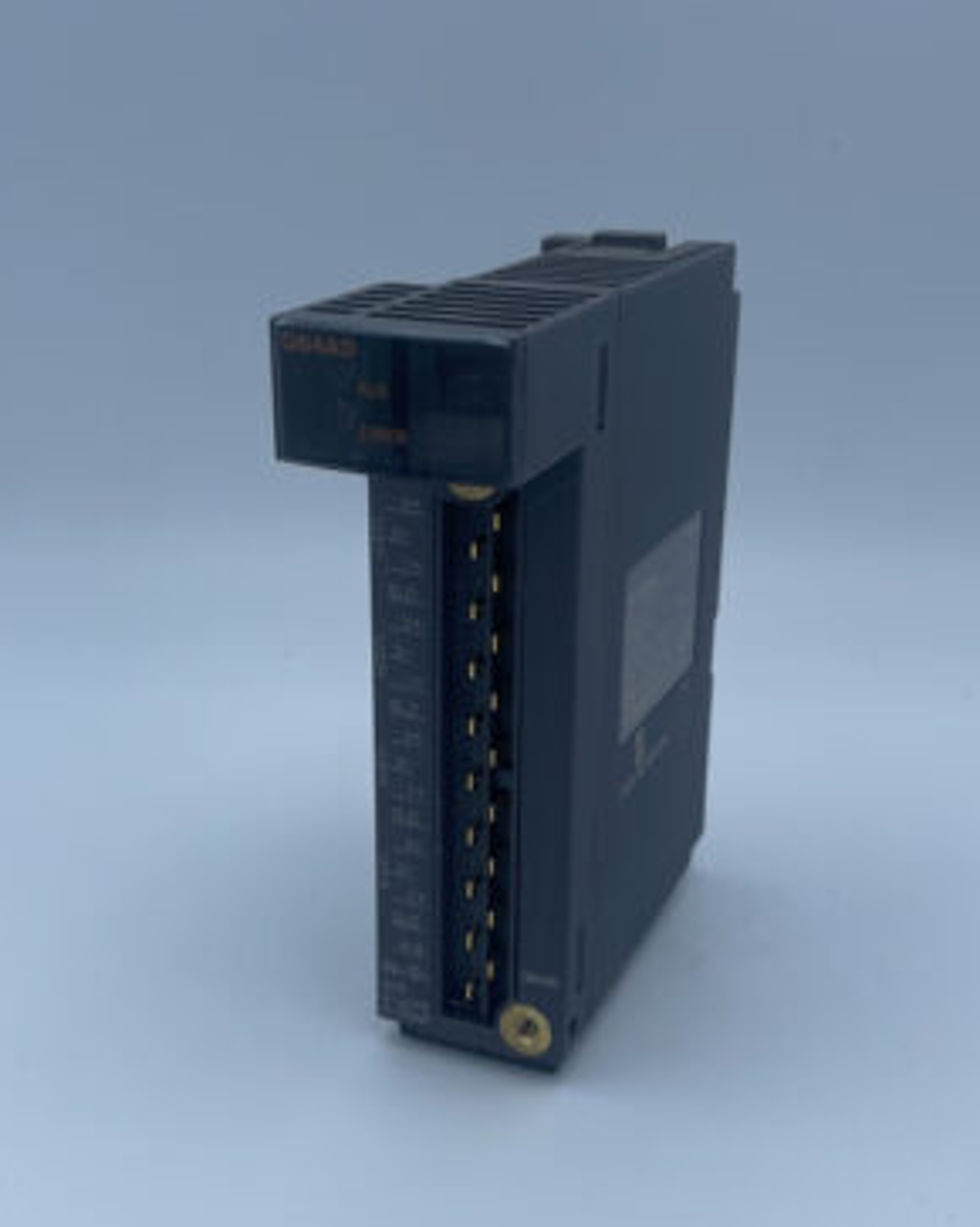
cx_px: 493
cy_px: 619
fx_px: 1016
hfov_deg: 51.5
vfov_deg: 62.2
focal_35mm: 28
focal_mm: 4.2
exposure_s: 1/1949
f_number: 1.6
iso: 32
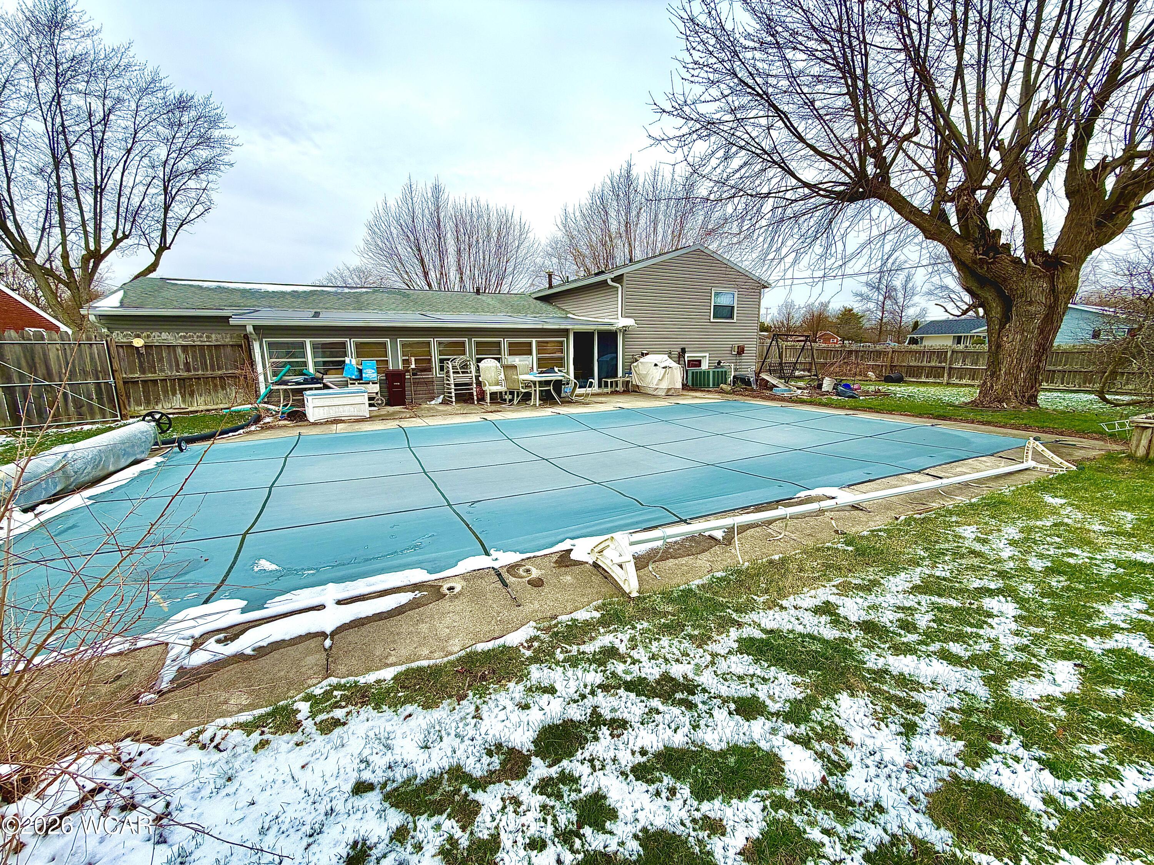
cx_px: 577
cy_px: 432
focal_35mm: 14
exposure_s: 1/770
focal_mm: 2.22
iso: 20
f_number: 2.2
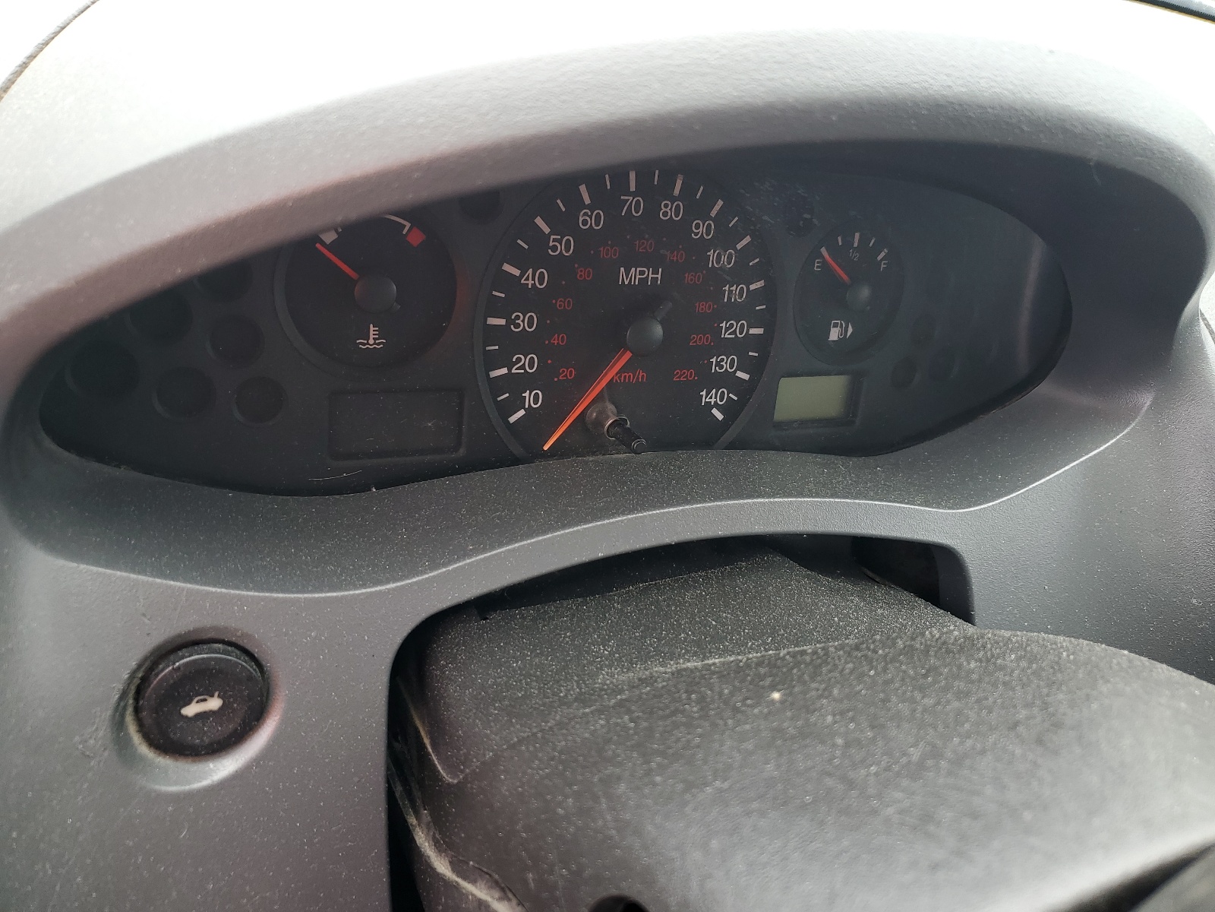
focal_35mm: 26
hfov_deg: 67.3
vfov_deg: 53.1
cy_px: 456
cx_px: 608
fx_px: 913
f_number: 1.5
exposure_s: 1/125
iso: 50
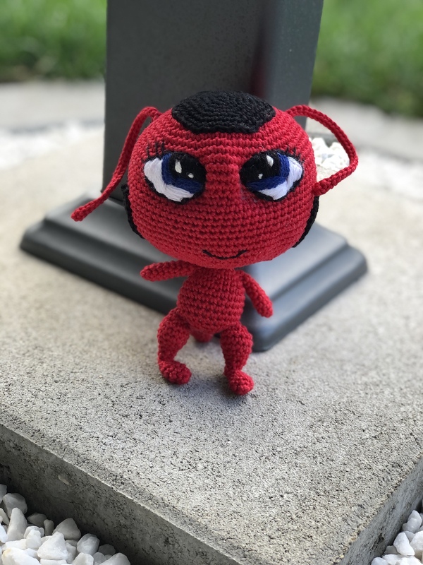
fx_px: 929
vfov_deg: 33.8
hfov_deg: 25.7
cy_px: 282
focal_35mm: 57
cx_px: 212
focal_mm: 6.6
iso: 20
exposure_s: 1/30
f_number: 2.8
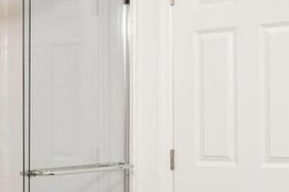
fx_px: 594
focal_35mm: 74
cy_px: 138
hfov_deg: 27.2
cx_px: 97
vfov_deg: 18.3
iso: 800
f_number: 8
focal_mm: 14
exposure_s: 1/125
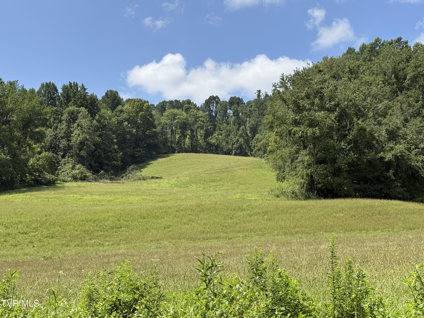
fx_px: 588
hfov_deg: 39.7
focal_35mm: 48
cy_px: 159
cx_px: 212
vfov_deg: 30.3
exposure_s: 1/4878
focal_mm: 6.76
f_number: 1.78
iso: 80
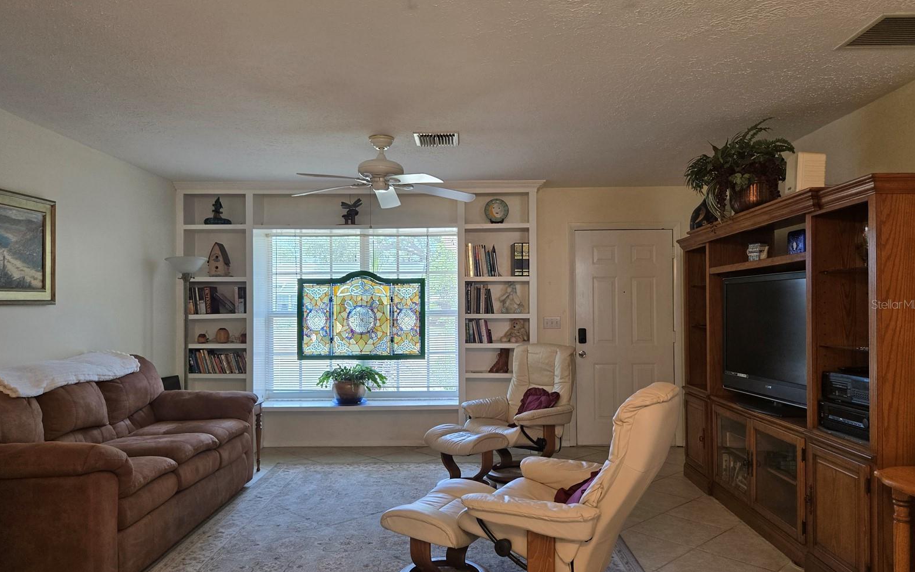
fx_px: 623
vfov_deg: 49.2
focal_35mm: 25
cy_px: 304
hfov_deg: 72.5
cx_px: 458
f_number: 1.8
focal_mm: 5.4
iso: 125
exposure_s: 1/120
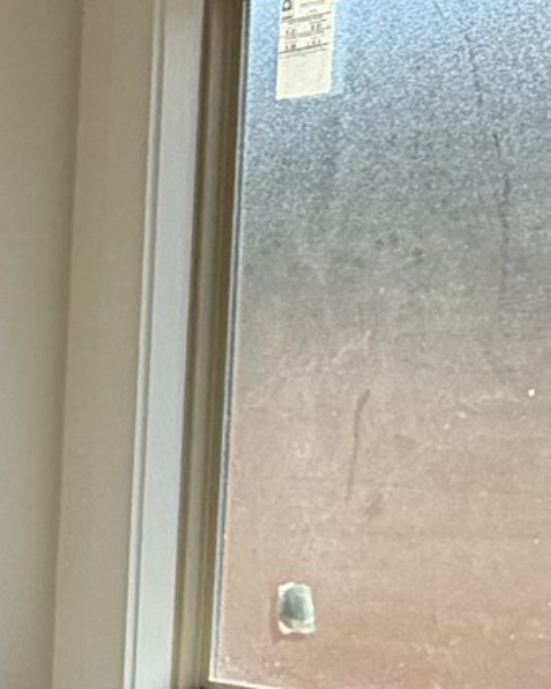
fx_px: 2019
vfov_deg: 19.1
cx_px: -460
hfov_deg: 13.8
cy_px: 587
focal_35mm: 99
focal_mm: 2.22
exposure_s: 1/549
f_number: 2.2
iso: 40
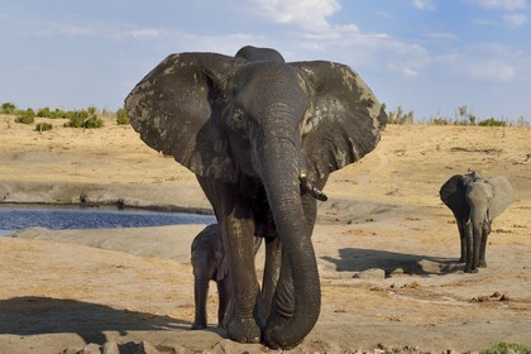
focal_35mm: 50
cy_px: 177
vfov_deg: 27.0
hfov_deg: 39.6
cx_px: 266
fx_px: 737
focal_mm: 50
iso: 200
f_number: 11
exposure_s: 1/200
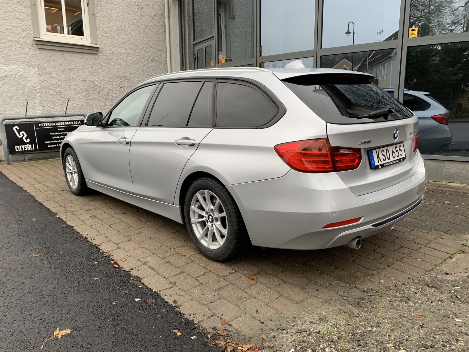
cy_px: 176
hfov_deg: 67.3
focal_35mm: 26
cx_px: 234
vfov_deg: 53.1
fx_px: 352
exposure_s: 1/121
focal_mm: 4.25
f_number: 1.8
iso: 64
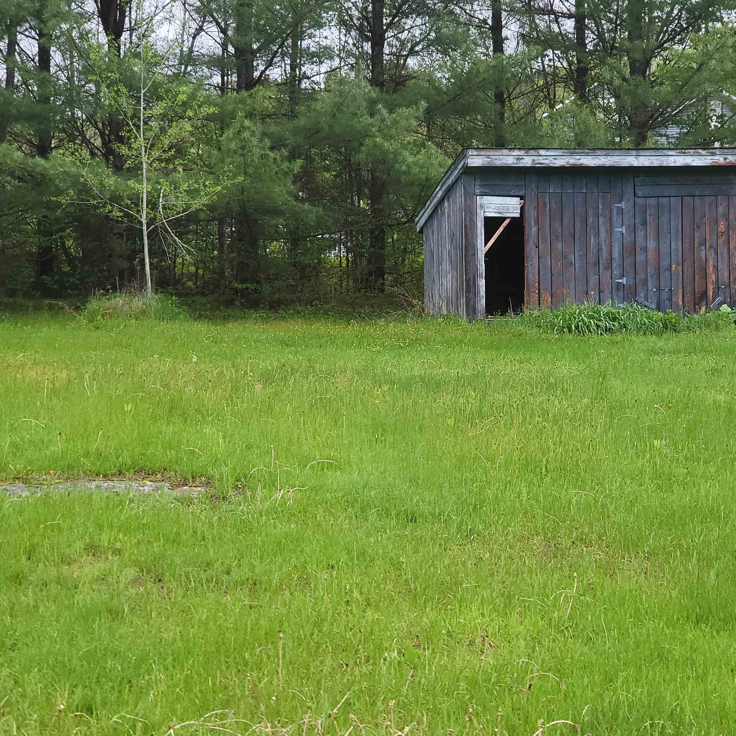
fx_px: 1491
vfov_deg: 27.7
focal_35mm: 62
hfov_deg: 27.6
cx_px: 470
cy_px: 372
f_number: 2.4
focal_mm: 6
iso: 32
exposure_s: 1/120
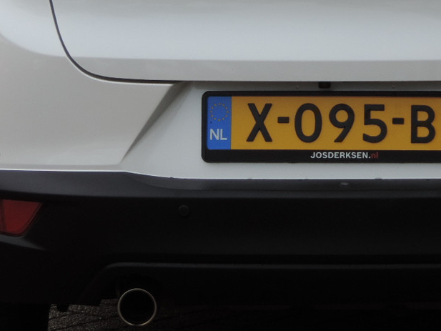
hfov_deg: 7.1
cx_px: 347
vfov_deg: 5.3
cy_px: -16
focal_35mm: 280
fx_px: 3568
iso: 80
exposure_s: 1/200
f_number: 4.2
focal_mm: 21.4
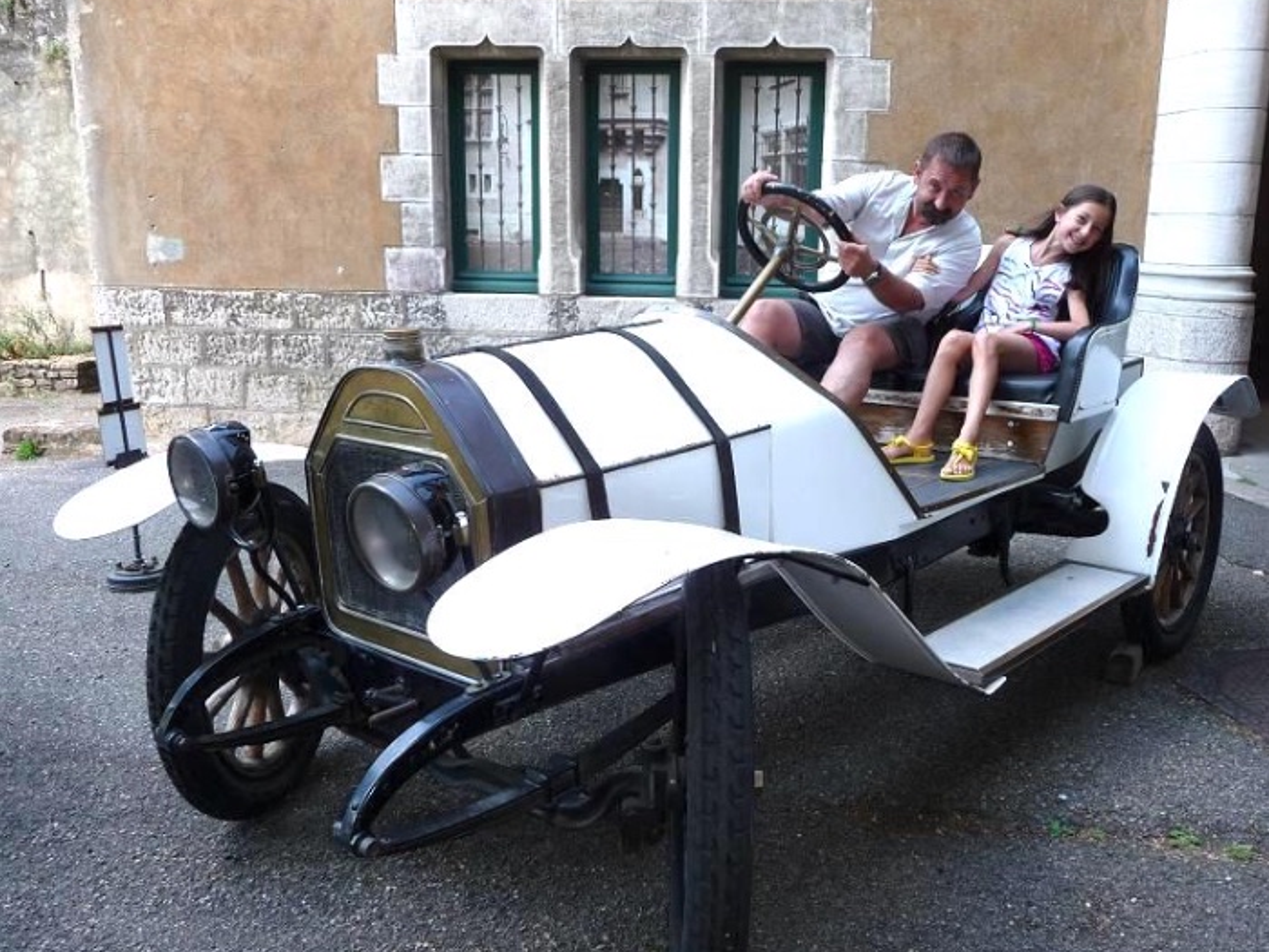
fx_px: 1173
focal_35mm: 32
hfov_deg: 56.7
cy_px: 495
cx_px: 711
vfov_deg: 44.2
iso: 100
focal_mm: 4.7
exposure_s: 1/80
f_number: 3.3
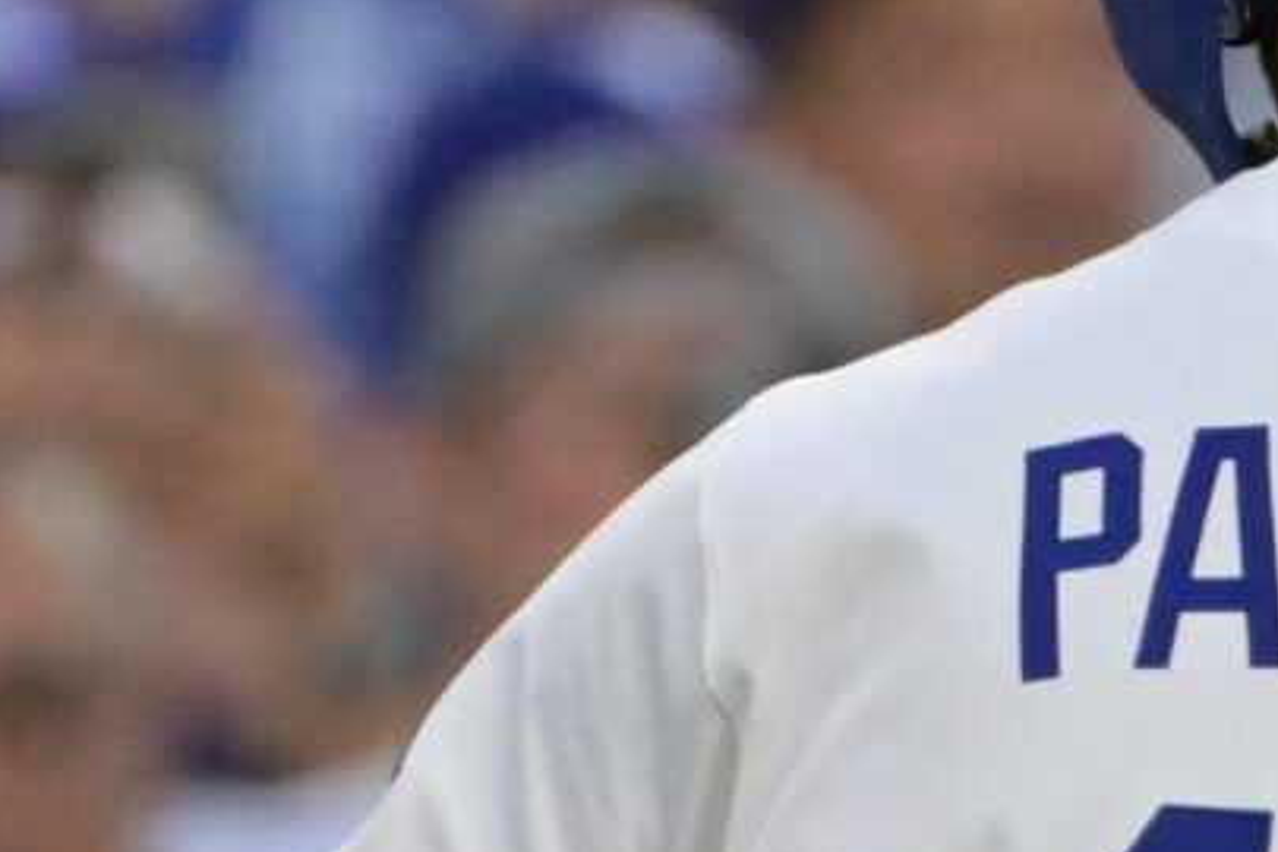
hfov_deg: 0.8
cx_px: 38
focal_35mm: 2529
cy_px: 1368
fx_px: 89772
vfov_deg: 0.5
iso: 2500
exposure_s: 1/3200
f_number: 4
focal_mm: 400
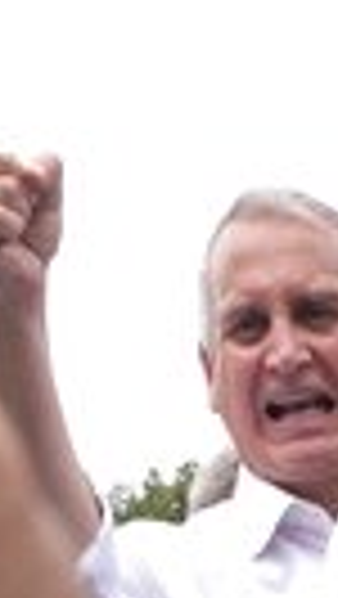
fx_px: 3069
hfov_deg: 6.1
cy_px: 870
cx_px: 780
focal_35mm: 193
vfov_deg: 10.8
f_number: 7.1
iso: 320
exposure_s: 1/500
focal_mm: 24
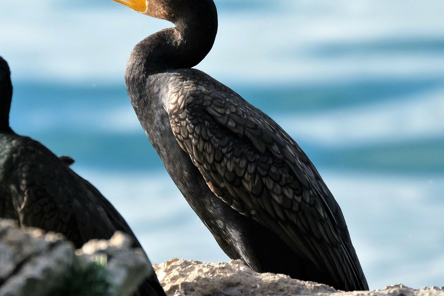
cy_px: 127
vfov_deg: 1.4
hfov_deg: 2.1
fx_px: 12295
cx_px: 220
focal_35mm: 997
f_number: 8
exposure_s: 1/500
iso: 500
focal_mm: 560
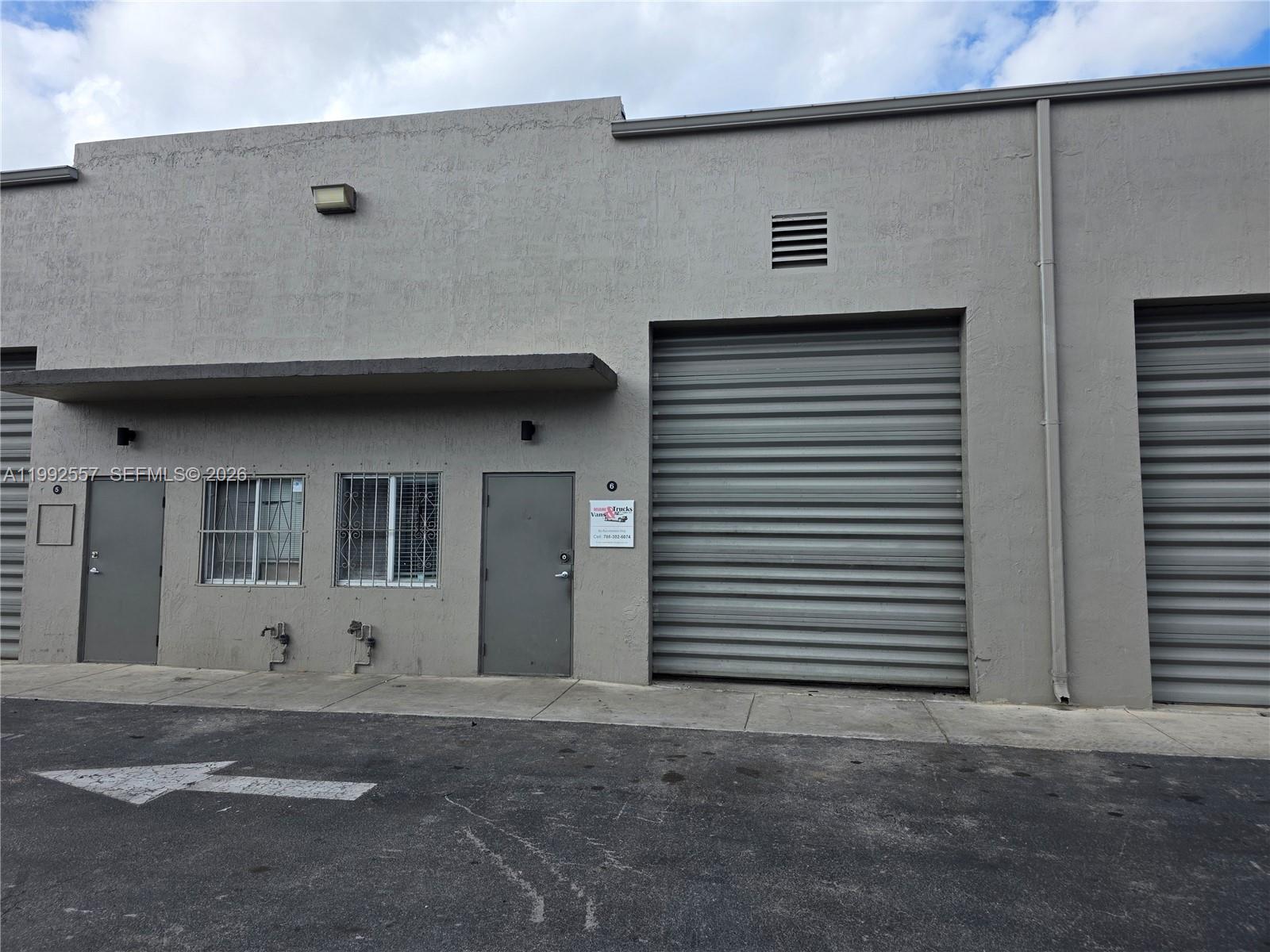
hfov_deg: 73.9
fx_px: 844
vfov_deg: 58.9
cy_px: 476
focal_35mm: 23
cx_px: 635
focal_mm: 6.3
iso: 80
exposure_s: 1/4539
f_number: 1.7
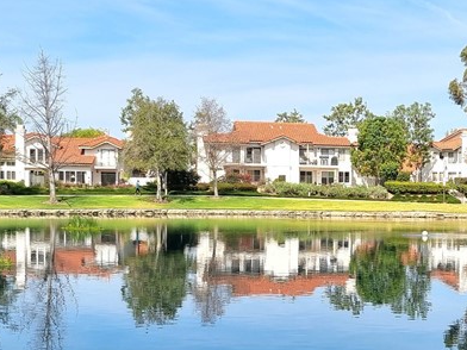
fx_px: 917
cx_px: 384
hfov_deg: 27.9
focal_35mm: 68
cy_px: 246
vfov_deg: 21.5
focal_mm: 5.4
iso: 50
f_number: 1.8
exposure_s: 1/2500
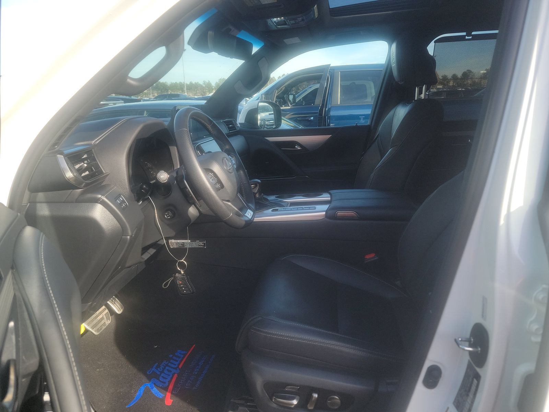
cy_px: 206
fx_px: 381
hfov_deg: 71.6
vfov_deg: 56.8
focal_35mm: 24
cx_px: 274
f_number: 1.8
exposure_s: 1/189
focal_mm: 6.7
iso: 50
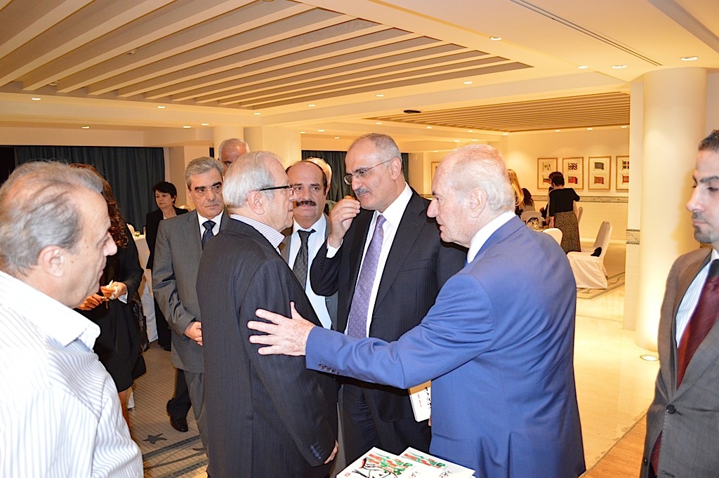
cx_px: 360
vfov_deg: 47.9
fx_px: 539
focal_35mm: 27
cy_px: 239
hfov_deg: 67.4
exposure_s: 1/30
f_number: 3.5
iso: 2000
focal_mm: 18
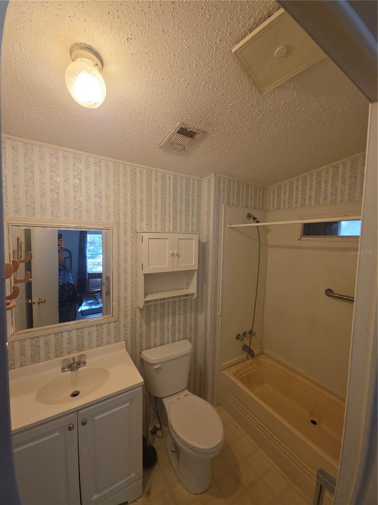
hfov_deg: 89.9
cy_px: 252
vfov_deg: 106.2
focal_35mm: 13
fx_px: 189
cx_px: 189
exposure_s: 1/120
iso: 200
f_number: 1.9
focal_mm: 2.2
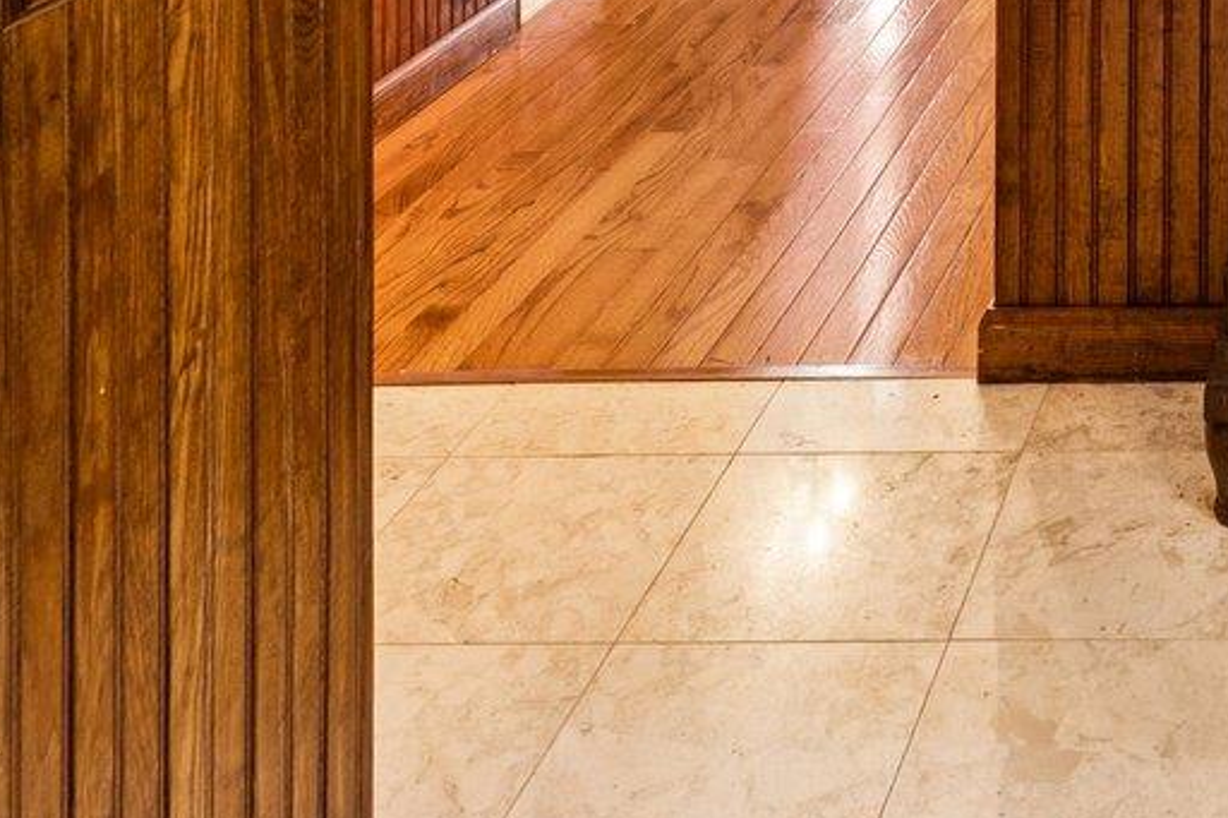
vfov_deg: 17.6
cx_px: 1535
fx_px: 1909
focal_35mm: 56
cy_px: -793
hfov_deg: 29.7
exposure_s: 1/2.5
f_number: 7.1
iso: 400
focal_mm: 14
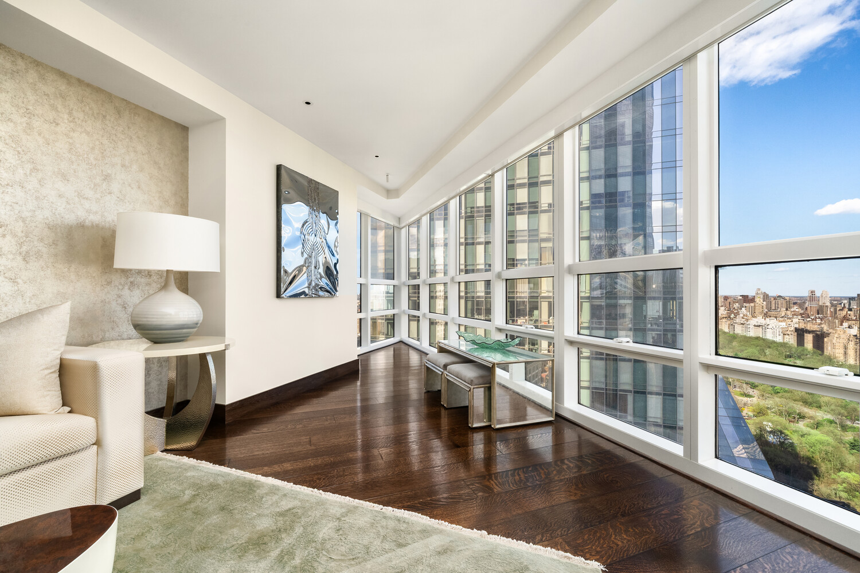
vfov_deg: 81.2
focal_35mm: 14
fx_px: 334
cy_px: 286
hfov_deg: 104.3
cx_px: 430
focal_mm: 14
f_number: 13
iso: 1250
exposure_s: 1/30
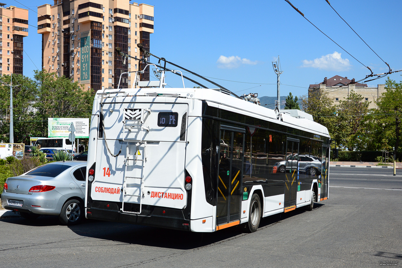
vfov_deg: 31.9
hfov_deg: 46.4
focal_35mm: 42
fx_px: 469
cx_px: 201
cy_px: 134
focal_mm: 28
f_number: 7.1
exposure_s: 1/800
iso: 200
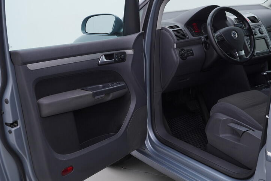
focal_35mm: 51
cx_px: 147
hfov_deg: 38.9
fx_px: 384
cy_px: 63
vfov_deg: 26.4
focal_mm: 24
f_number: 3.5
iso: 125
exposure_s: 1/60
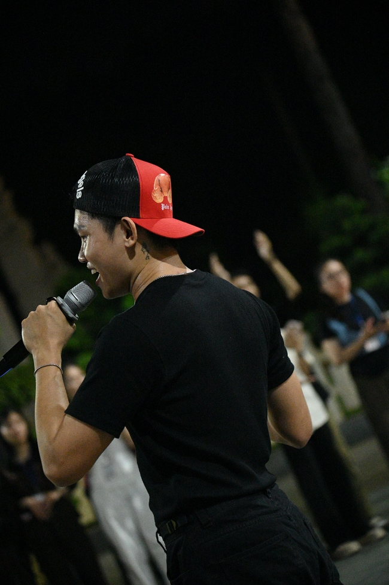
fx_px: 1948
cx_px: 194
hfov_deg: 11.4
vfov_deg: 17.1
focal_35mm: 120
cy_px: 292
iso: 25600
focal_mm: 120
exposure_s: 1/250
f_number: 4
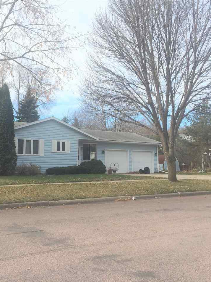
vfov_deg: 47.9
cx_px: 69
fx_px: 317
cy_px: 142
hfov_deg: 36.4
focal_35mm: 39
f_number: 2.2
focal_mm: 4.15
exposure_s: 1/682
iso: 32
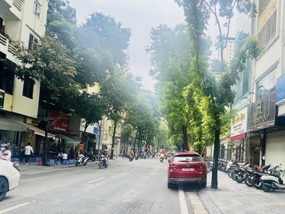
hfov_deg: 62.5
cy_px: 143
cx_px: 204
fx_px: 222
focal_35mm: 27
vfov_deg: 50.4
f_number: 2.2
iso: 40
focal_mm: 2.22
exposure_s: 1/161
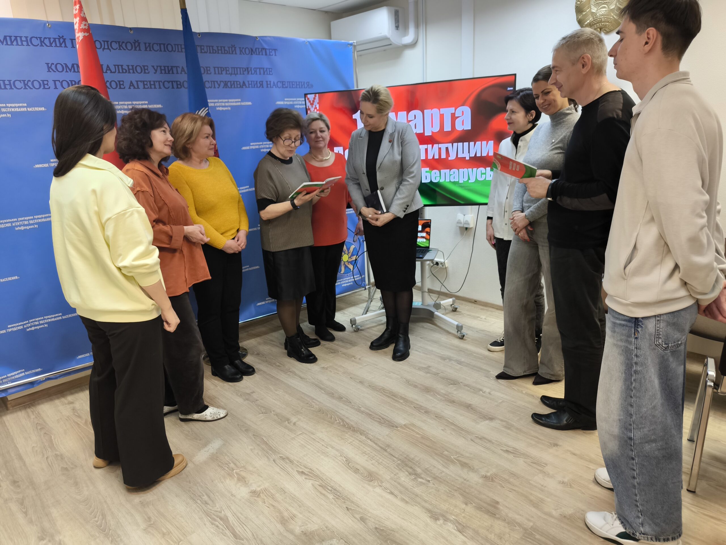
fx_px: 503
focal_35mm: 24
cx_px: 363
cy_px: 272
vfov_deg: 56.8
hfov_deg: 71.6
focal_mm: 6.92
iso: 200
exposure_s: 1/100
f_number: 1.9
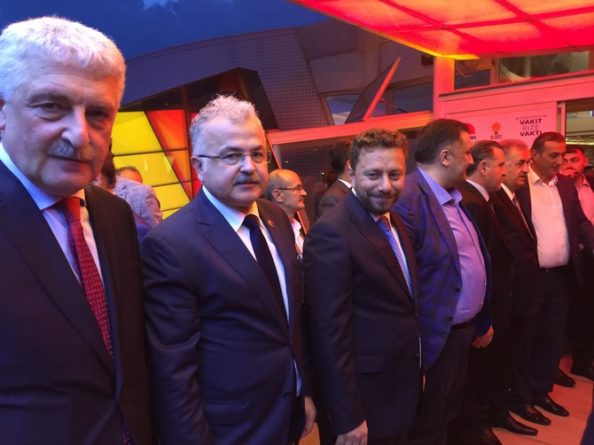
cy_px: 222
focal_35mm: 29
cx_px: 297
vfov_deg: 48.2
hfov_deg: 61.7
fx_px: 497
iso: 100
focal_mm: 4.15
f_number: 2.2
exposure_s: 1/10
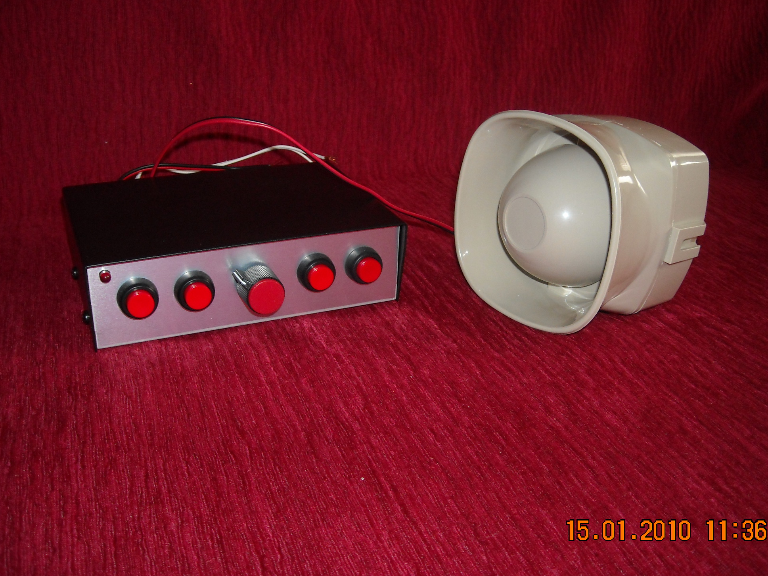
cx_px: 396
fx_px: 821
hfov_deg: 50.1
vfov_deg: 38.7
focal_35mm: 37
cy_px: 290
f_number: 2.8
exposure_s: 1/60
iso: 200
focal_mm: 5.7
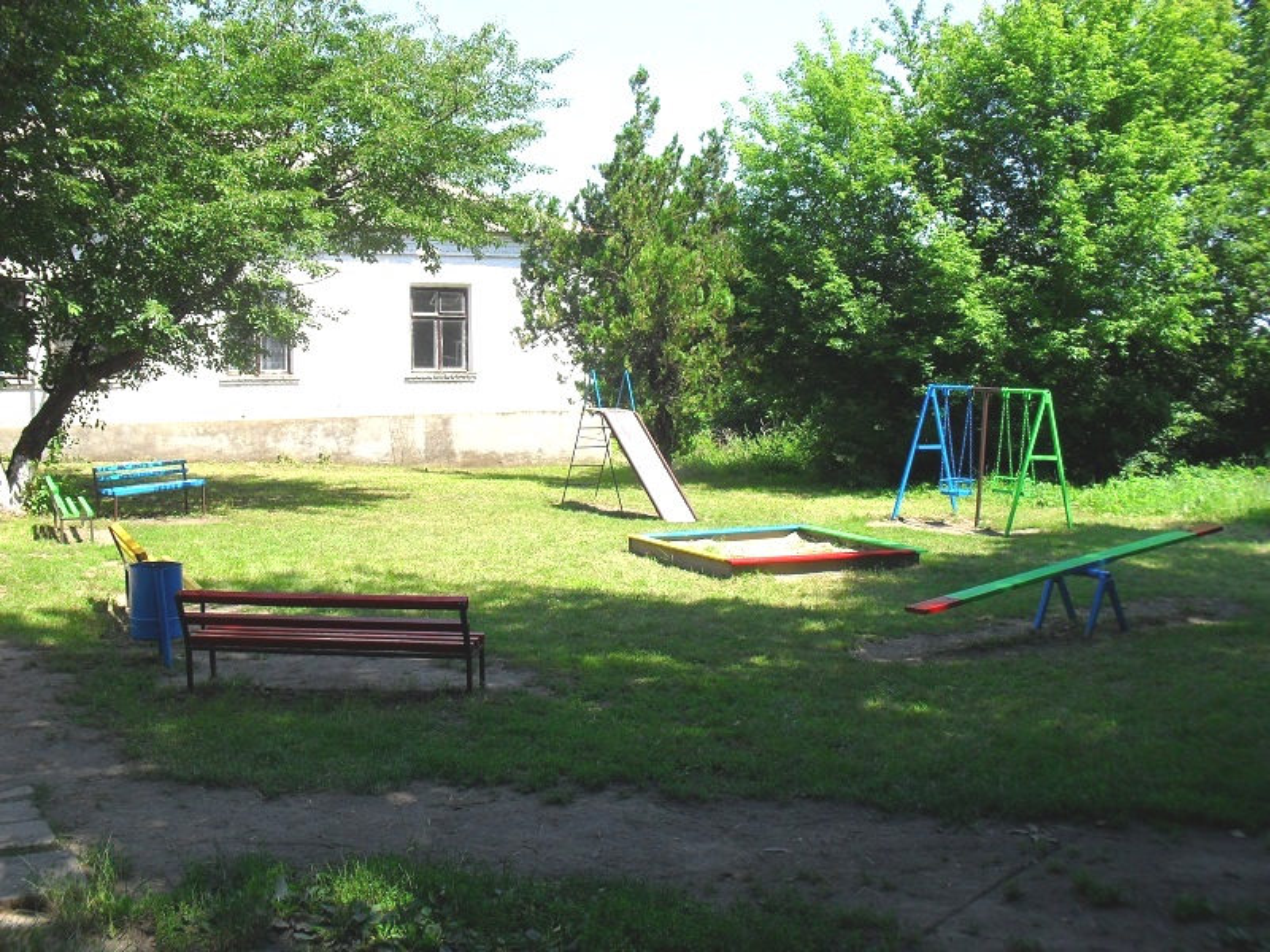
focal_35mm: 35
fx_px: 1284
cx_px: 635
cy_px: 476
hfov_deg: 52.6
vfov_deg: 40.7
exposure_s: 1/125
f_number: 8.4
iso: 100
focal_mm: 6.3
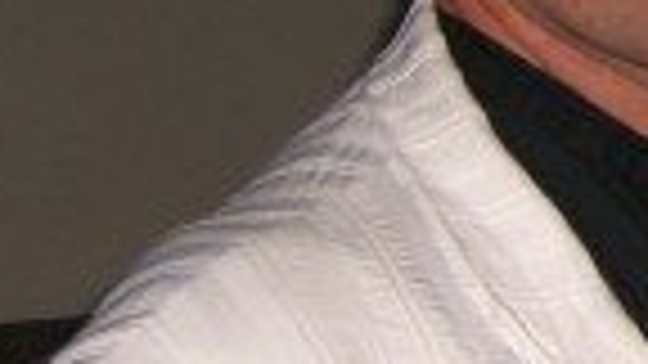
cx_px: 1138
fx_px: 2955
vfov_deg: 7.1
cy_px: 130
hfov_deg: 11.6
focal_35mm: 172
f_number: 2.8
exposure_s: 1/60
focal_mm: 7.9
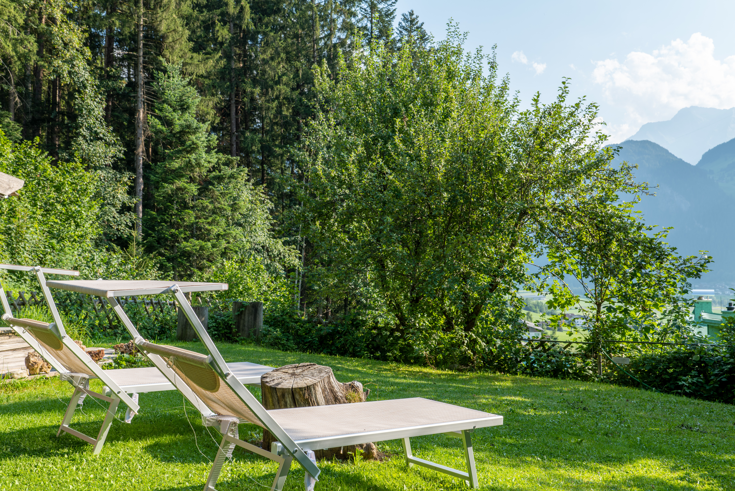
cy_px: 246
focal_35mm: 35
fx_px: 715
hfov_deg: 54.4
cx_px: 368
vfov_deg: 37.9
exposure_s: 1/160
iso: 125
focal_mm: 35
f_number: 8
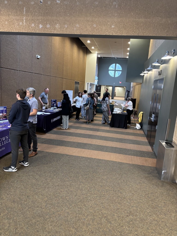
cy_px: 118
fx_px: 177
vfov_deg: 67.3
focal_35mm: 26
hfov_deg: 53.1
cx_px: 88
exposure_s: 1/40
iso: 500
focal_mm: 5.96
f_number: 1.6
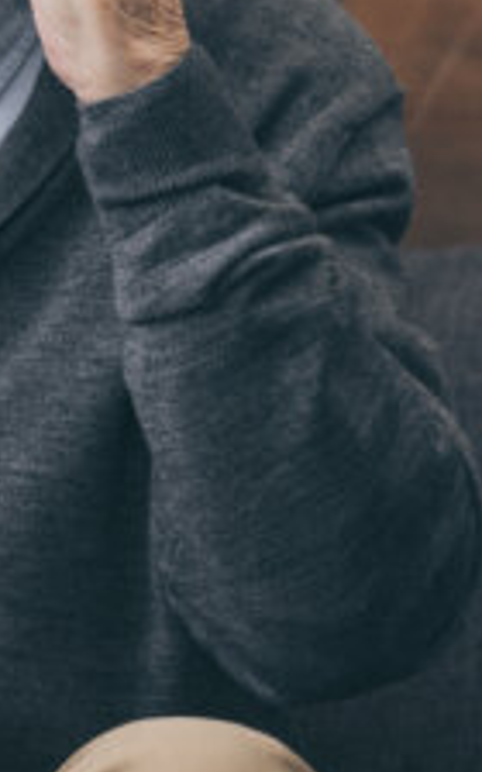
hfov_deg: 2.7
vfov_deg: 4.3
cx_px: -647
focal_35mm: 489
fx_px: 10278
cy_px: 150
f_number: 4
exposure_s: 1/200
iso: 100
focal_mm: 140
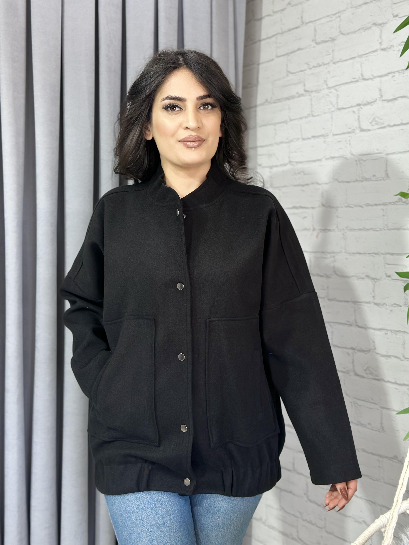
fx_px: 756
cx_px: 204
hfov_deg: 30.3
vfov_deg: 39.7
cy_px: 272
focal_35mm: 48
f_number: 1.78
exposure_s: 1/100
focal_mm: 6.86
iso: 100
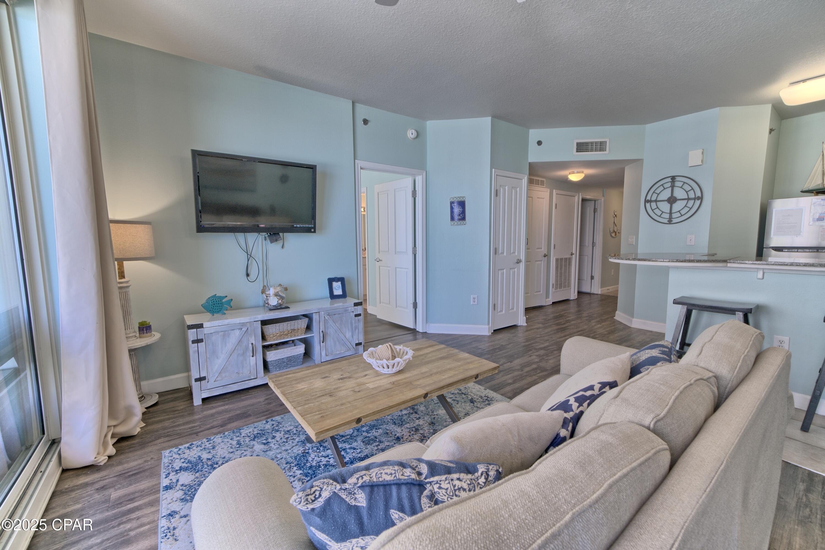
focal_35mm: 14
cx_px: 412
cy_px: 275
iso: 500
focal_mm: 14
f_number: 8
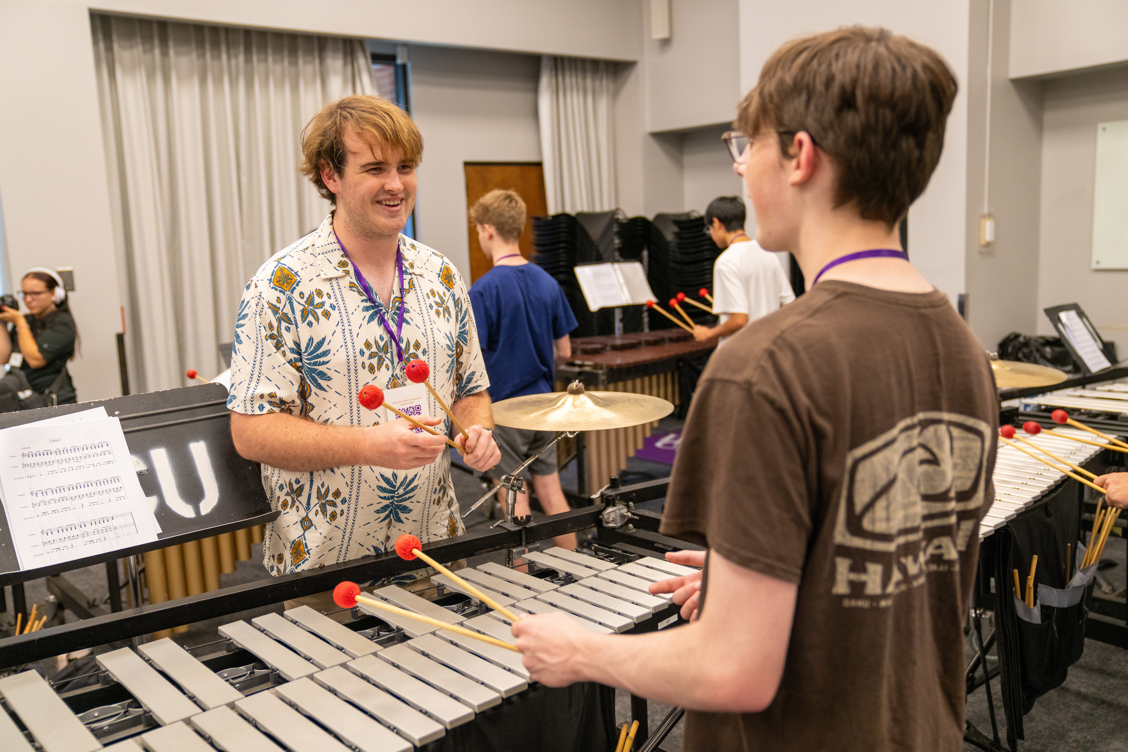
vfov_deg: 41.1
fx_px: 1003
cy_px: 376
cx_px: 564
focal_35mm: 32
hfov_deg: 58.7
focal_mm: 32
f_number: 2.8
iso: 1600
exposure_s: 1/320
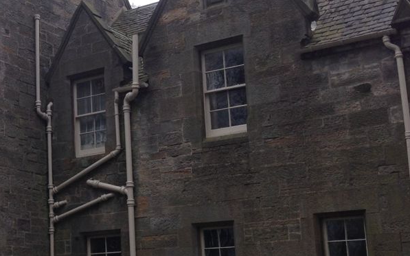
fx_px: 838
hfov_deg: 25.7
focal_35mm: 75
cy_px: 141
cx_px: -24
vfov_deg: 17.4
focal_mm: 4.12
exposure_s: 1/134
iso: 50
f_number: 2.4
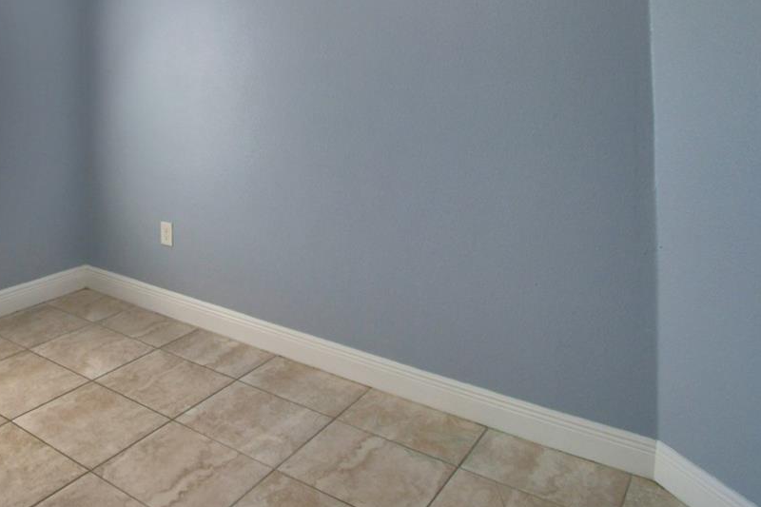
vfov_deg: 39.8
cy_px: 34
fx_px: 634
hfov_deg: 55.5
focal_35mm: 30
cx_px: 107
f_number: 4.5
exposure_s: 1/250
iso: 200
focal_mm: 10
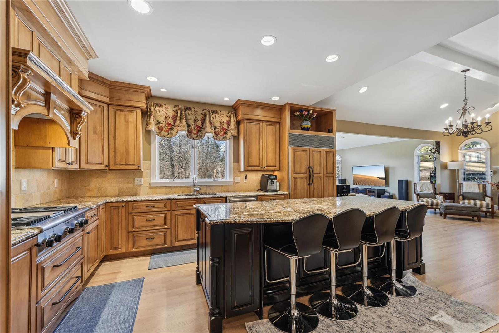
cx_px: 250
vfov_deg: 81.2
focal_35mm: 14
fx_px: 194
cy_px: 166
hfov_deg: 104.2
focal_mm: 14
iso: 100
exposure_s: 1/10
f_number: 6.3
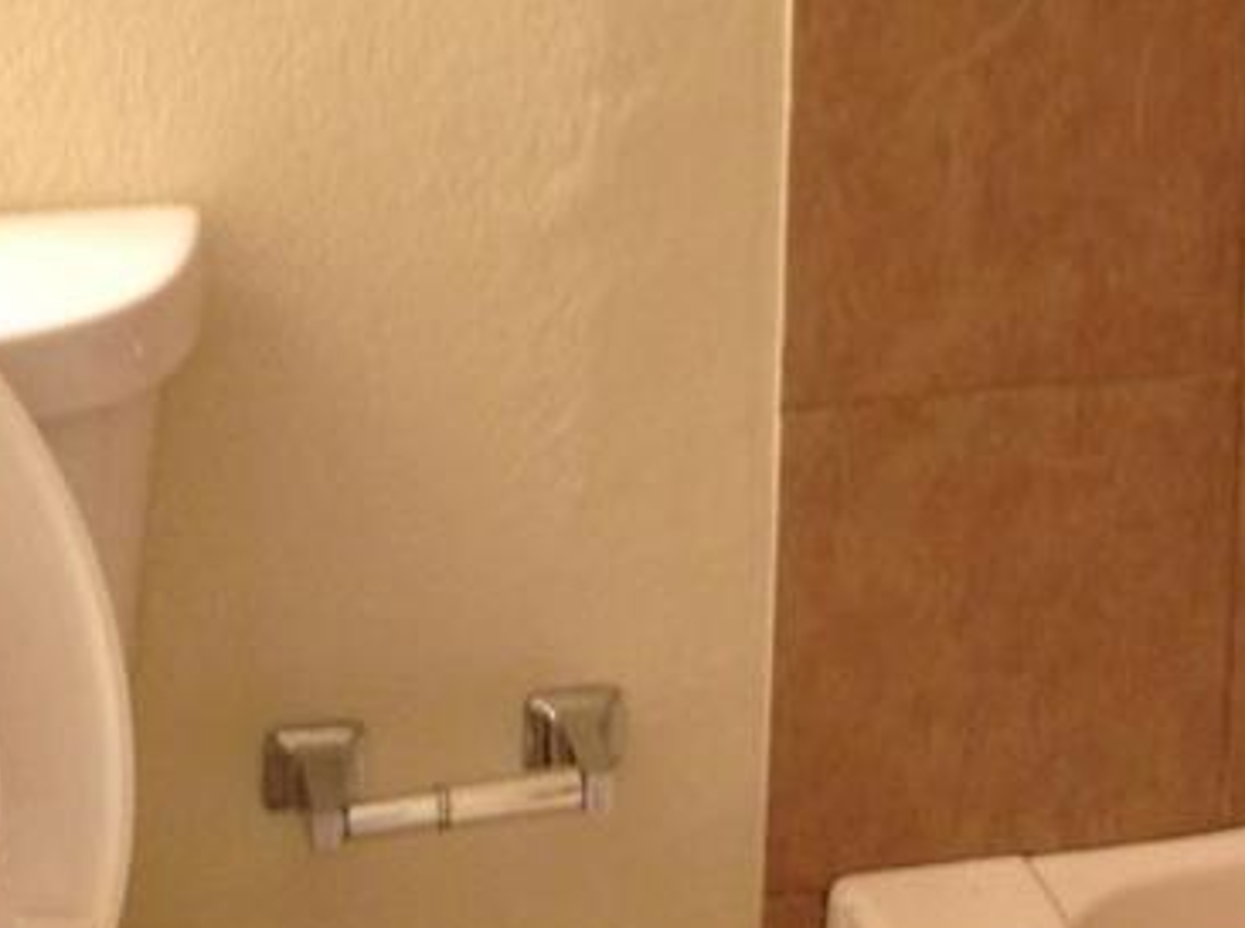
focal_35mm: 98
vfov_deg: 14.3
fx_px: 3518
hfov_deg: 19.7
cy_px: -340
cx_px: 1099
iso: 100
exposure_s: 1/15
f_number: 2.4
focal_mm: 4.28
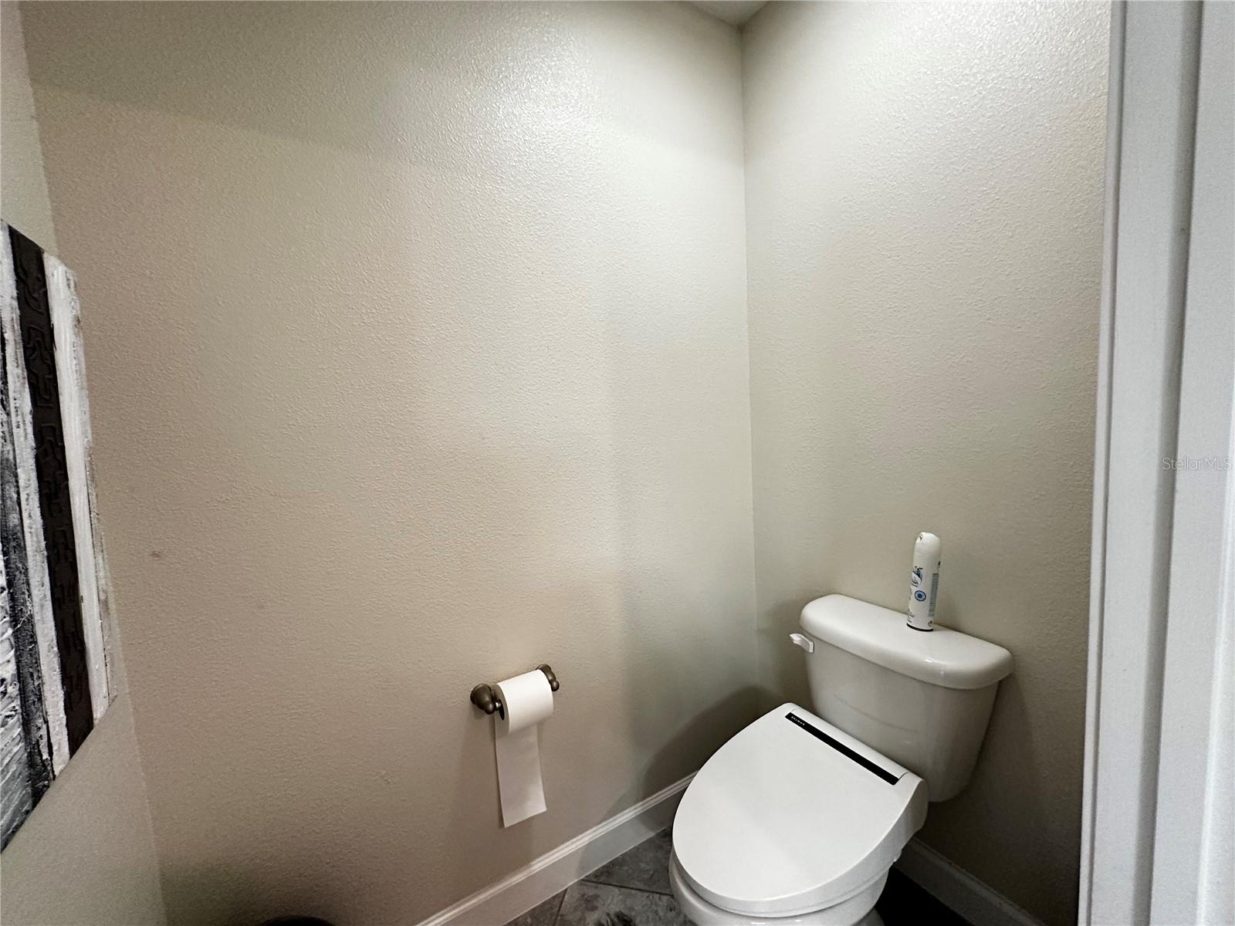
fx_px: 499
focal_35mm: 14
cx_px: 618
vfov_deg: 85.7
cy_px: 463
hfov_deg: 102.1
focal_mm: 2.22
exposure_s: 1/60
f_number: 2.2
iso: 320
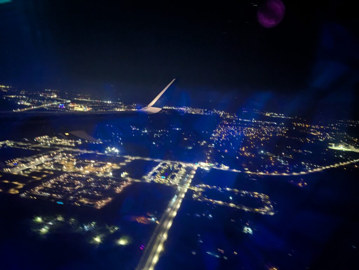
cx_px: 180
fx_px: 249
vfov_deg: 56.9
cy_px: 135
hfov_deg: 71.5
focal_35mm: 24
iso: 2350
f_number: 1.85
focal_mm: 6.81
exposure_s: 1/14.9
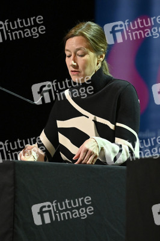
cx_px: 80
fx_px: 1336
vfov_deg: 10.3
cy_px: 120
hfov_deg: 6.9
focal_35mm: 200
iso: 1600
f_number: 2.8
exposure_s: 1/400
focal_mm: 200
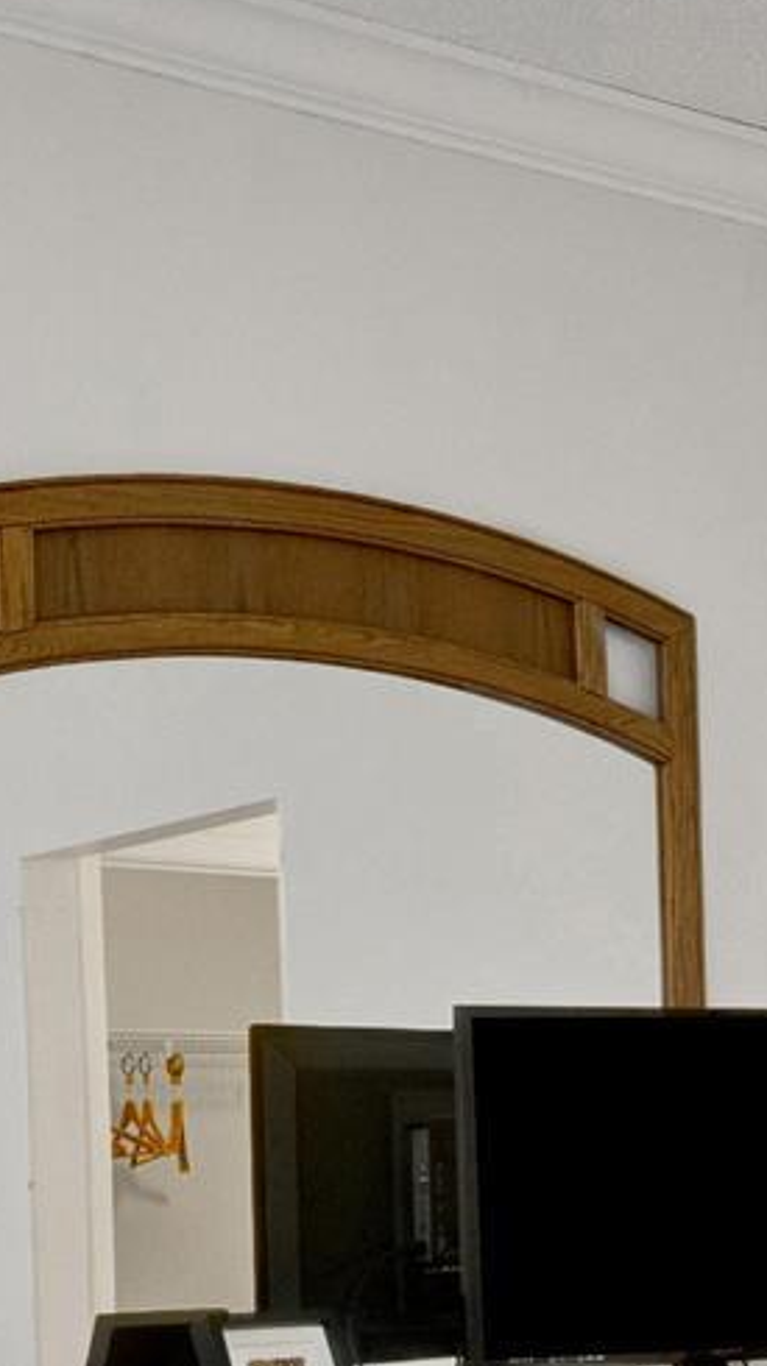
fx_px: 3332
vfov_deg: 22.8
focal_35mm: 92
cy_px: 1118
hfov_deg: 12.8
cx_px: 920
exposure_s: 1/50
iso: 400
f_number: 11
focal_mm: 14
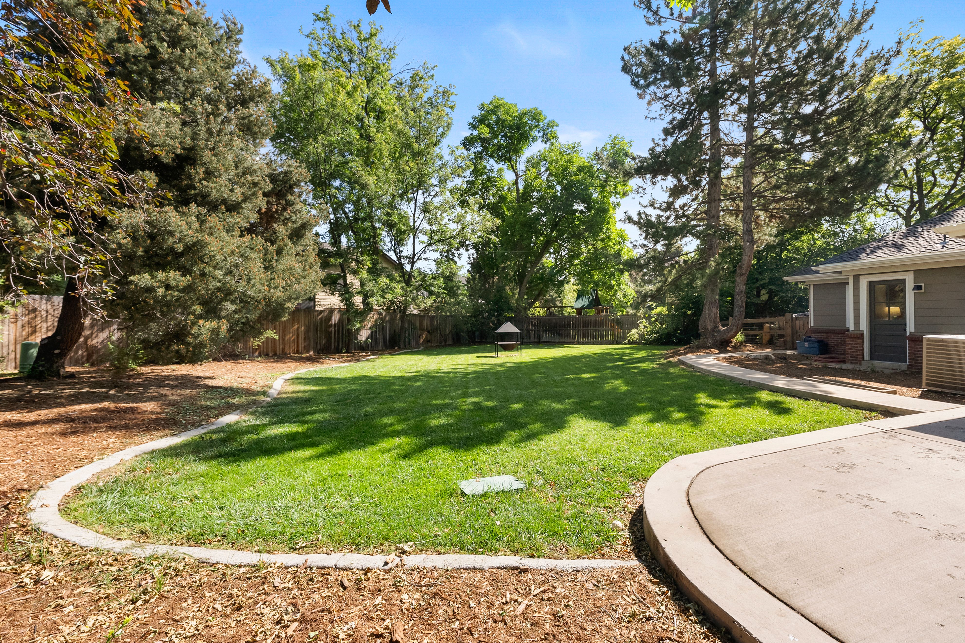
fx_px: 402
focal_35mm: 15
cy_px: 313
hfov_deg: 100.2
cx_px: 516
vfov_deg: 77.3
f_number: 9
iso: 200
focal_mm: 14
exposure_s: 1/400
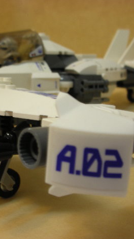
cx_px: 37
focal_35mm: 52
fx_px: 328
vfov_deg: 39.9
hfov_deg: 22.9
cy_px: 119
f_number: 3
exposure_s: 1/3.9
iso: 81
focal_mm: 5.8
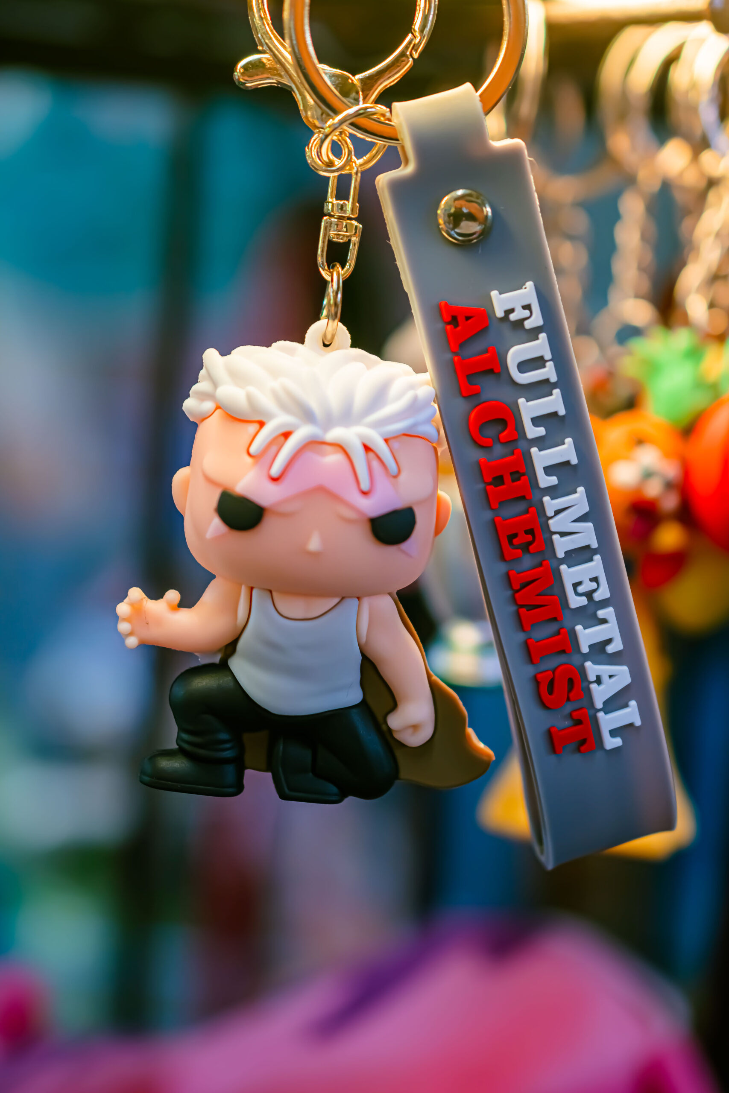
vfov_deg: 33.4
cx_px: 364
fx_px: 1822
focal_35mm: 60
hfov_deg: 22.6
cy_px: 546
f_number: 3
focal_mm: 40
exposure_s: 1/125
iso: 400
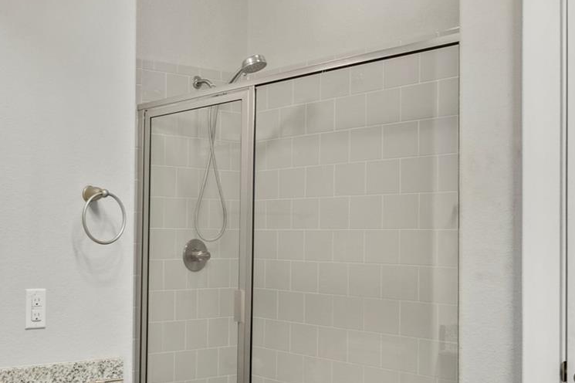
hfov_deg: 38.3
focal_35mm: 44
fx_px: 702
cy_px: 234
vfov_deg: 30.4
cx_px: -31
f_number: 8
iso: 320
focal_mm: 16
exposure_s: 1/2.5
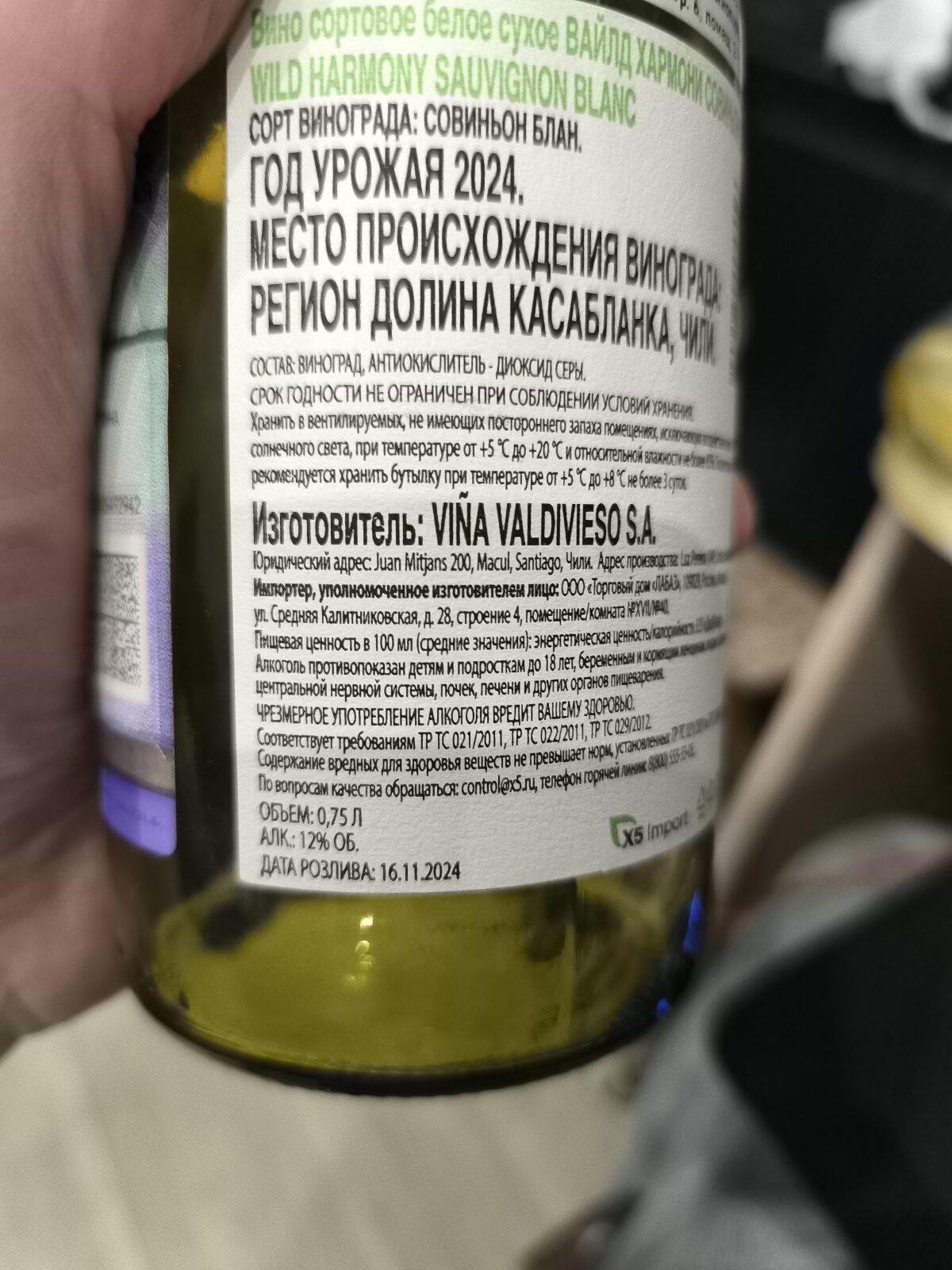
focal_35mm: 23
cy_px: 635
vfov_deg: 73.9
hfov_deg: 58.9
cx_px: 476
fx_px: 843
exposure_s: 1/25
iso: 1250
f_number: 1.65
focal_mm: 6.14
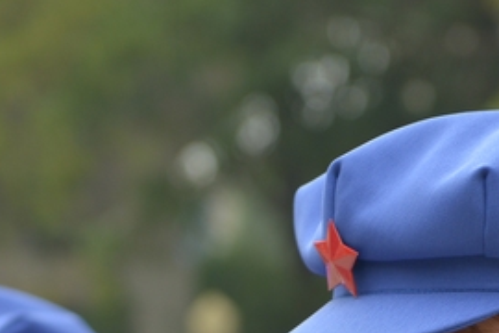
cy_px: 624
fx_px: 3049
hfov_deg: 9.4
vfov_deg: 6.1
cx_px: 272
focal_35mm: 220
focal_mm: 58
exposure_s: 1/125
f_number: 3.5
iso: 400
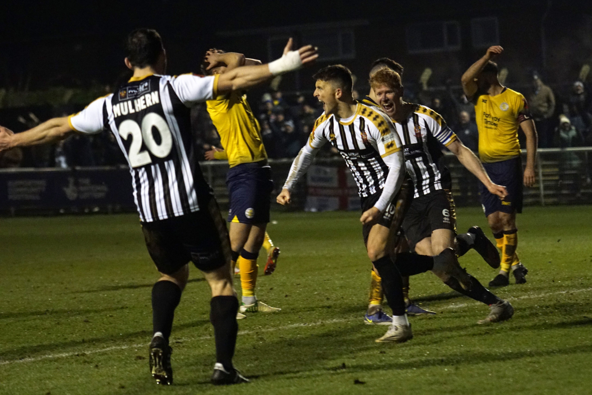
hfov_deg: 13.0
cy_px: 198
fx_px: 2590
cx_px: 296
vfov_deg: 8.7
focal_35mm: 158
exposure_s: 1/640
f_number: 2.8
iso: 3200
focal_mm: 105
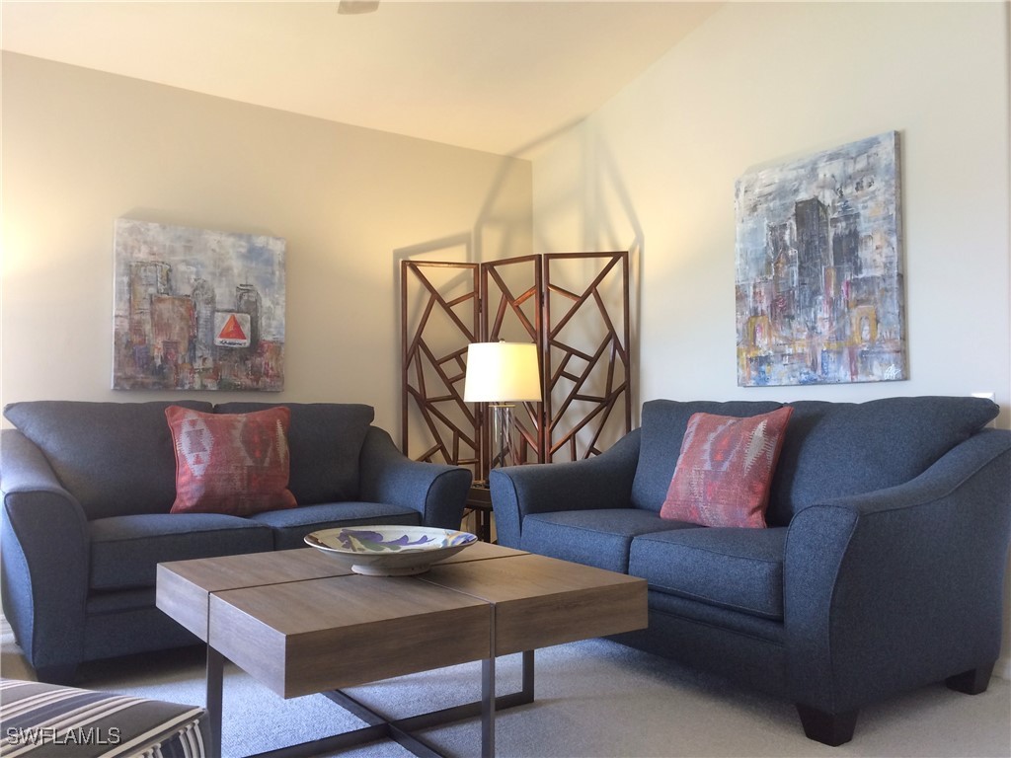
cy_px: 379
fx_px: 847
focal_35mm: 29
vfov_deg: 48.2
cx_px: 506
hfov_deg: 61.7
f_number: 2.2
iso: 80
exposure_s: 1/30
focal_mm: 4.15
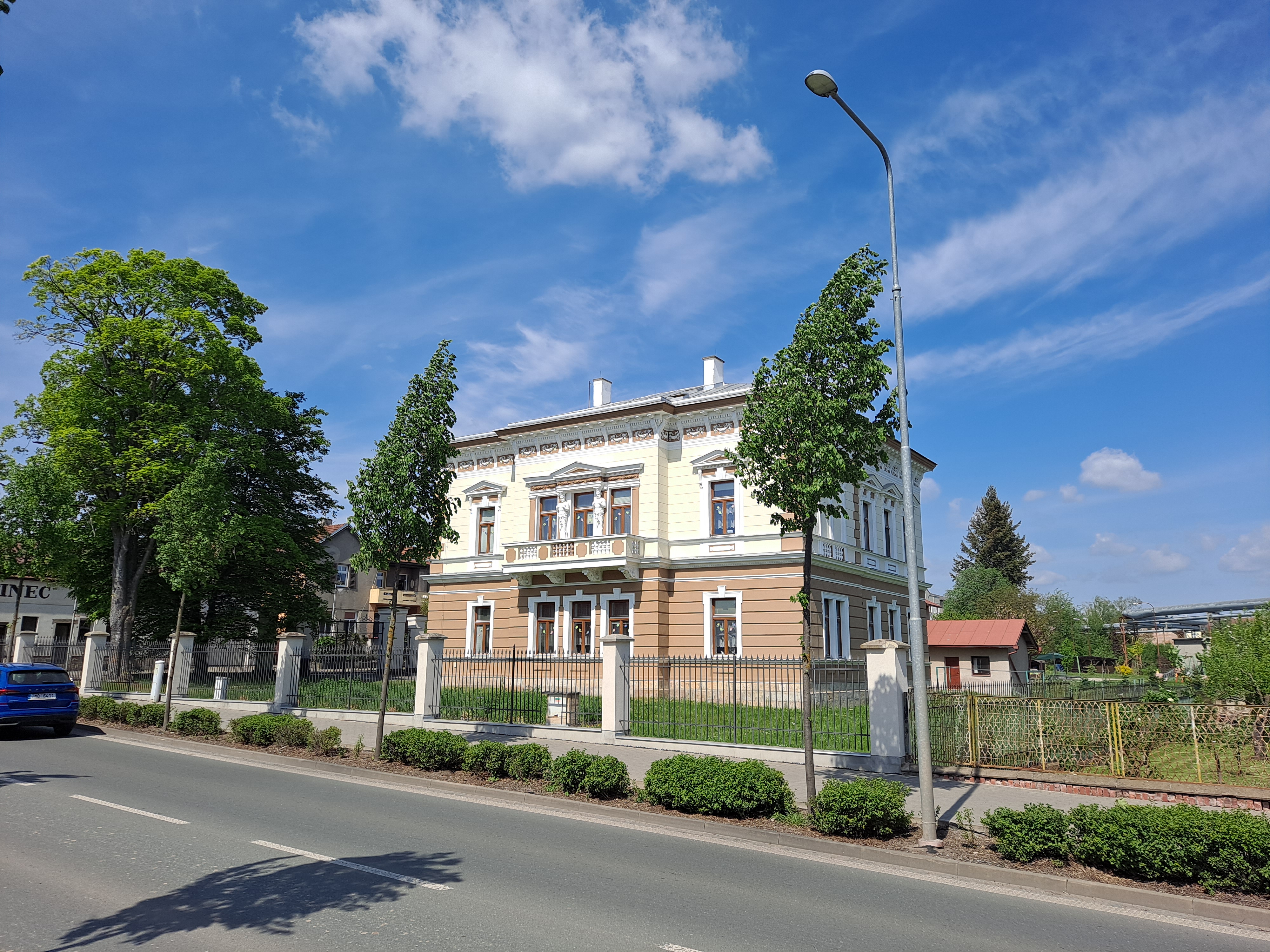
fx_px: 917
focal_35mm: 25
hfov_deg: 69.4
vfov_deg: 54.9
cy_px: 476
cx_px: 635
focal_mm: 4.6
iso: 32
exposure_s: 1/1353
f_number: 2
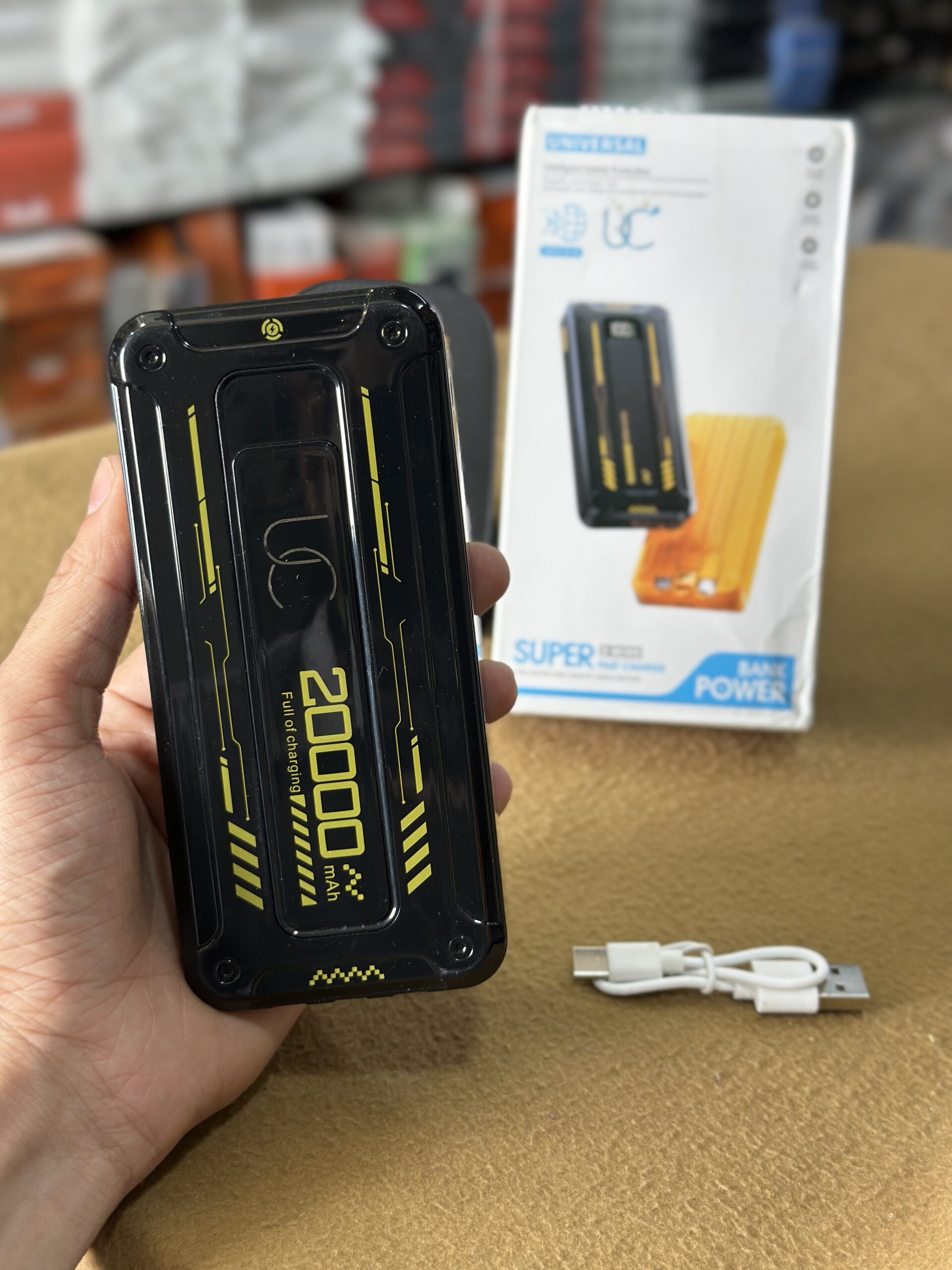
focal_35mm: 48
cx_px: 476
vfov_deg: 39.7
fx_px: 1760
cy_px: 635
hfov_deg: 30.3
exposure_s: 1/100
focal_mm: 6.86
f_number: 1.78
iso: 64
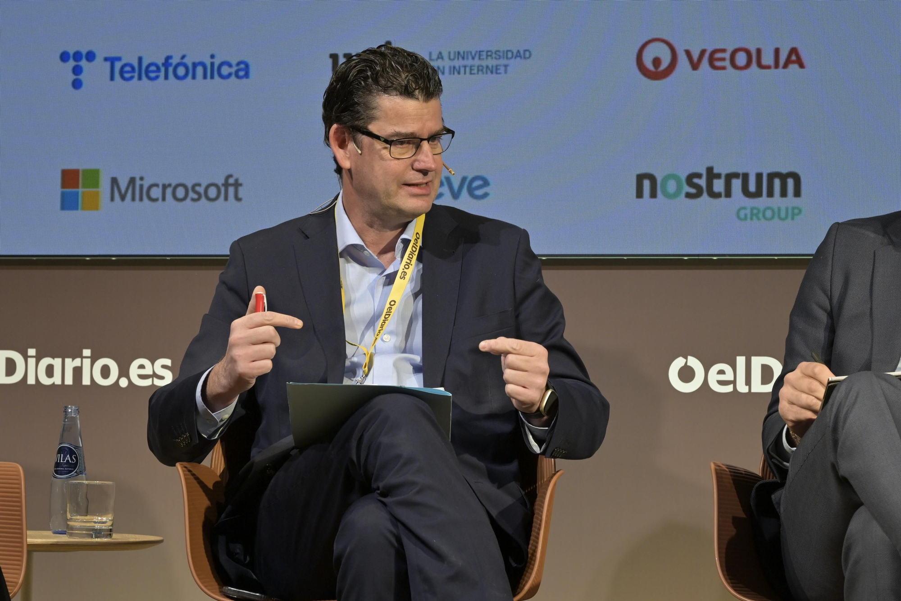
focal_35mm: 118
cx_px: 450
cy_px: 300
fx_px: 2953
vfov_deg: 11.6
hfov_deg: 17.3
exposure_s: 1/80
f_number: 7.1
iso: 400
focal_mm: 79
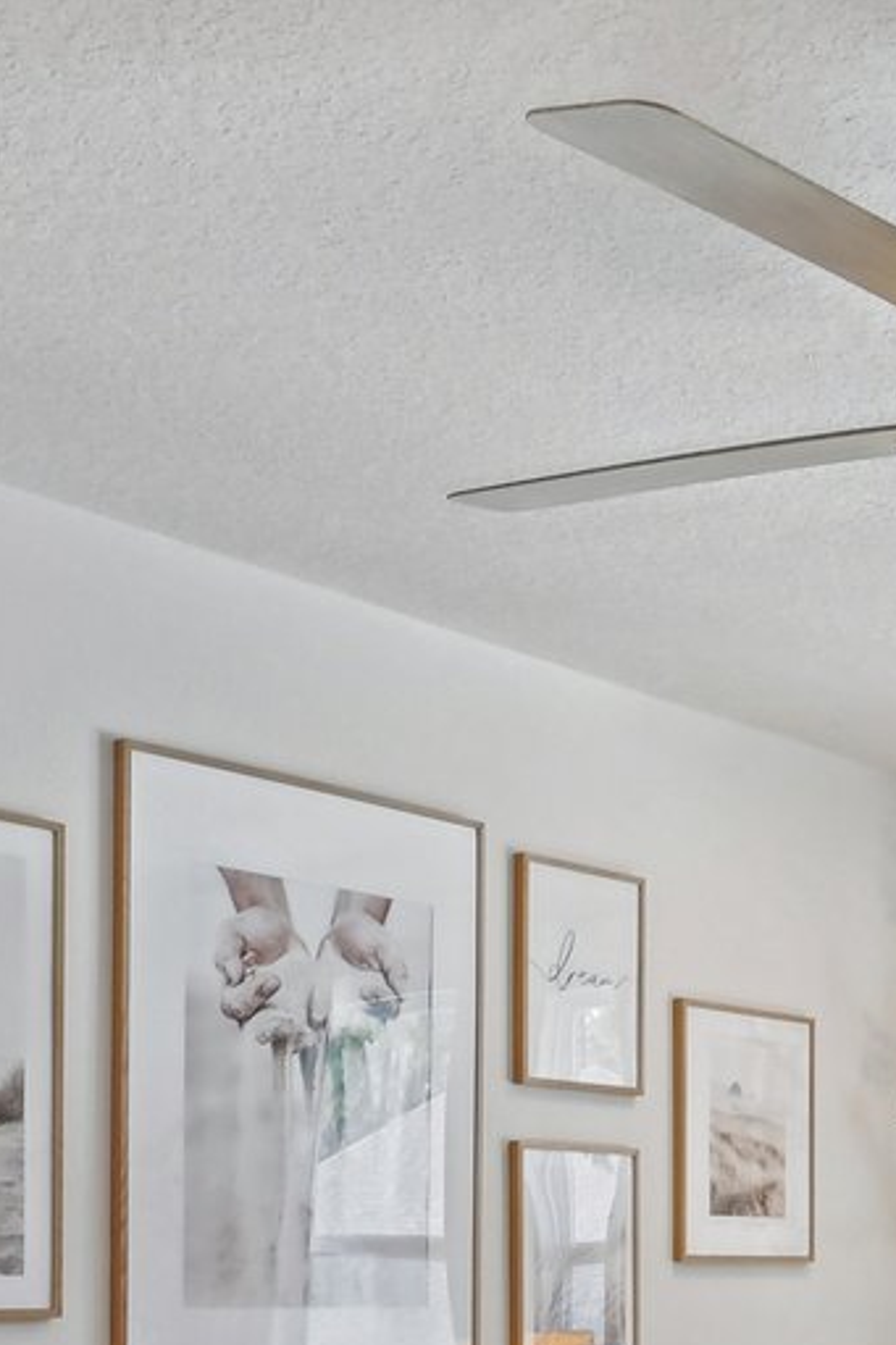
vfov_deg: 30.8
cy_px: 1366
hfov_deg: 20.8
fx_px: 2241
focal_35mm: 60
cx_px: 1119
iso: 400
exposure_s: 1/20
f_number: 8
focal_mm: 15
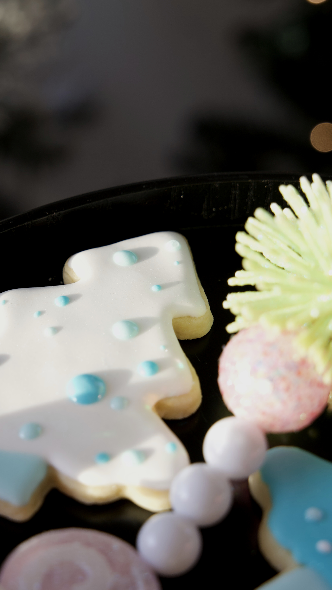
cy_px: 292
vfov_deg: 25.6
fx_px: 1299
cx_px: 93
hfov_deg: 14.5
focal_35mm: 83
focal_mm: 45
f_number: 4
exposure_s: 1/60
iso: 125
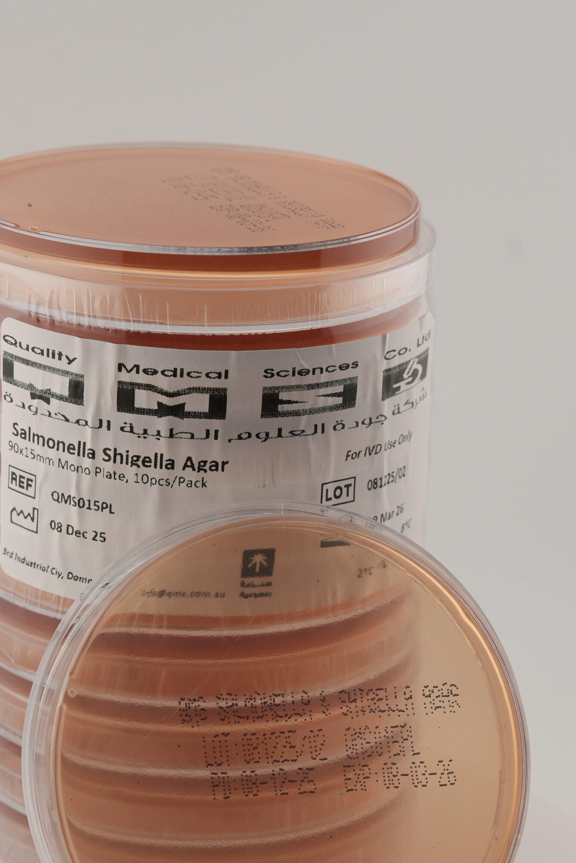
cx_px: 219
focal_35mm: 115
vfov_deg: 17.8
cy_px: 508
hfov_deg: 11.9
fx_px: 2759
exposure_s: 1/160
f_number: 8
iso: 100
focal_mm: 60
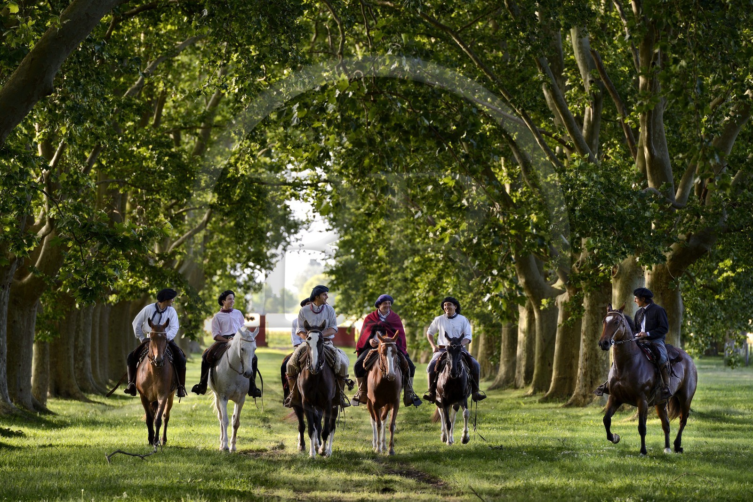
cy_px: 251
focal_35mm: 200
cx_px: 376
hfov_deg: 10.3
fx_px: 4182
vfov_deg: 6.9
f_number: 4.5
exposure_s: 1/400
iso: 400
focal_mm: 200
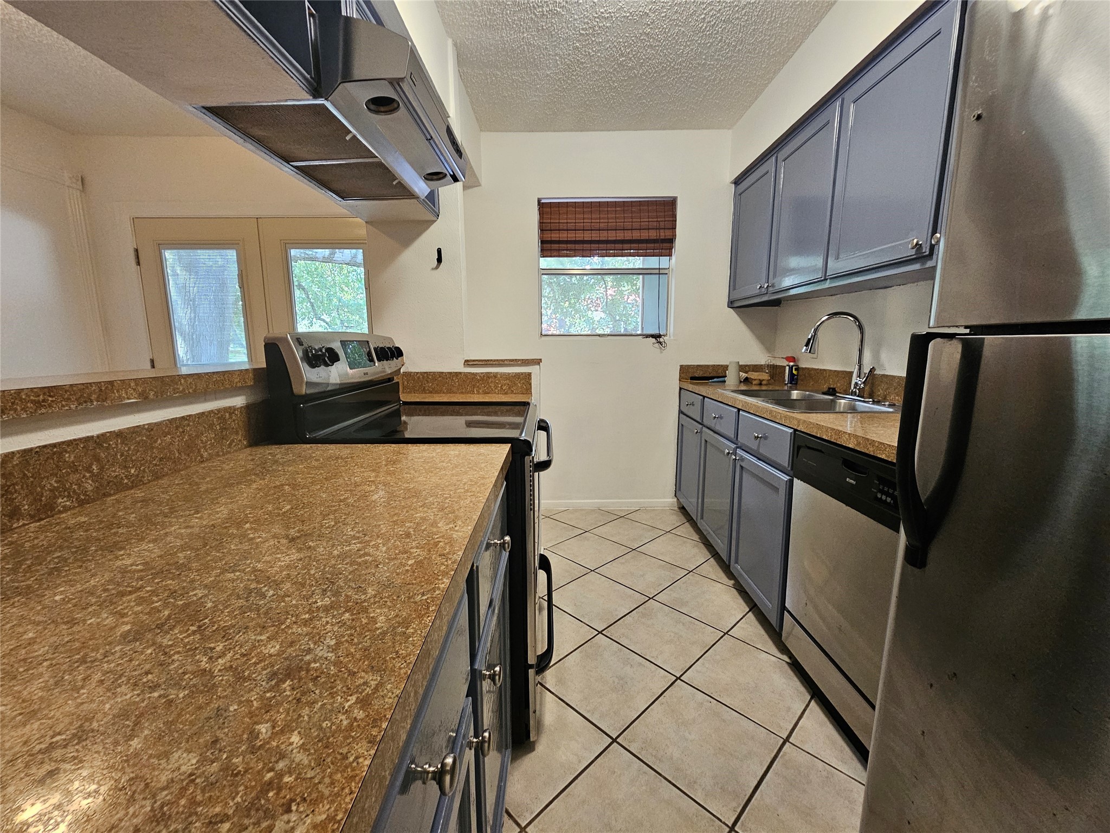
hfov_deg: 106.2
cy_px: 416
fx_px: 417
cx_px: 555
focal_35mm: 13
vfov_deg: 89.9
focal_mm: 2.2
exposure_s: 1/60
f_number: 2.2
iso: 400
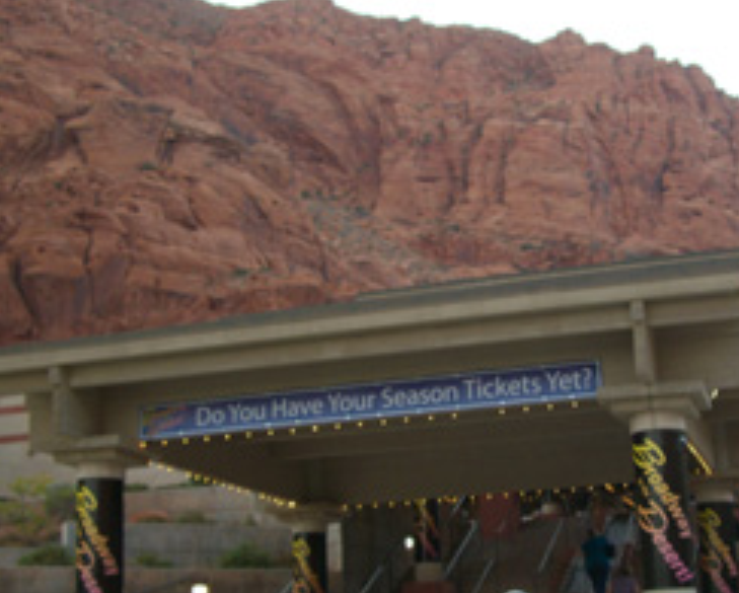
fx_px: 1336
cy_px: 380
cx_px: 484
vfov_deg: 24.9
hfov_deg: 30.7
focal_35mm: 61
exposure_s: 1/160
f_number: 2.8
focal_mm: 7.9
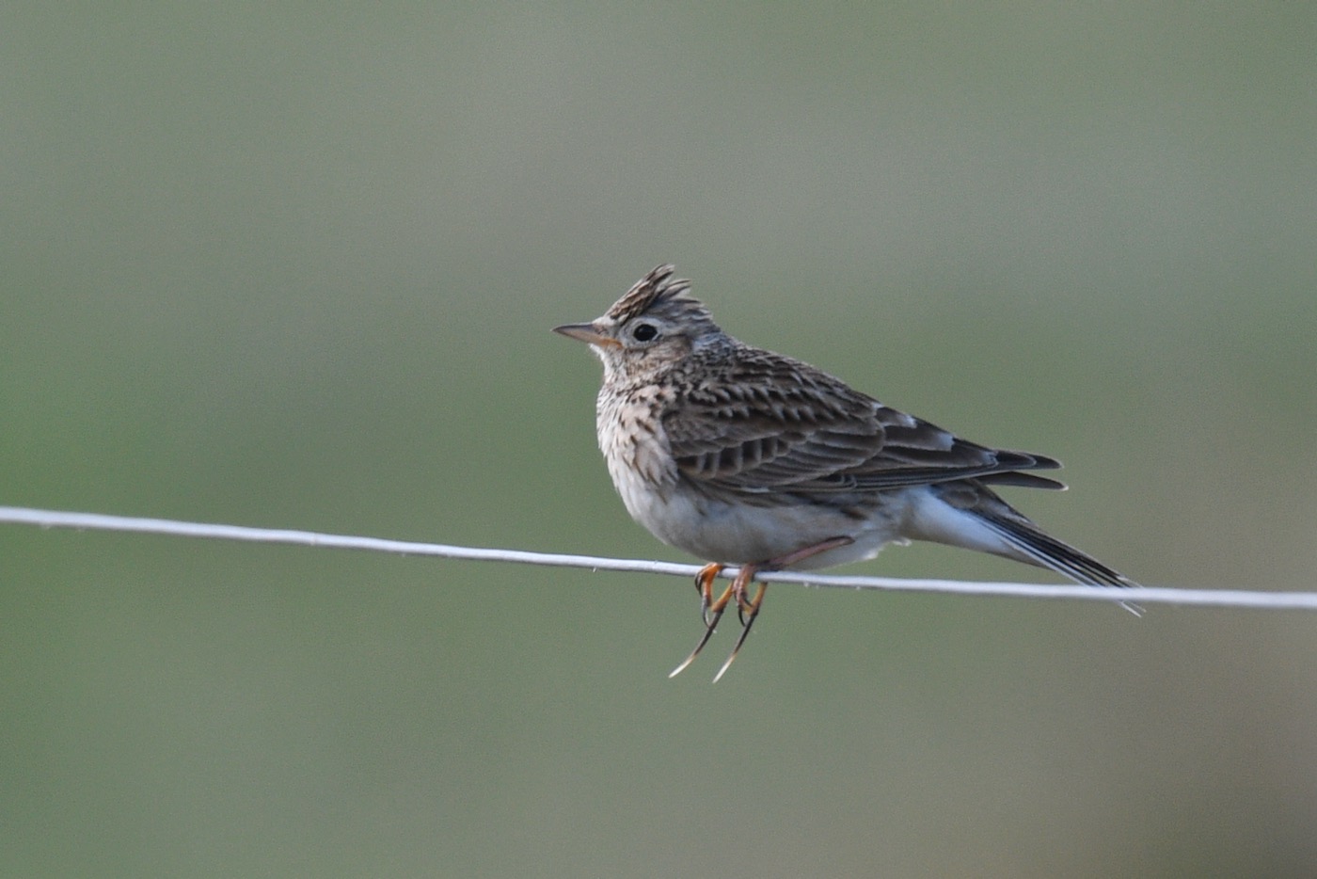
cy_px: 440
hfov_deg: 2.7
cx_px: 658
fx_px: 27441
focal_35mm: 750
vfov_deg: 1.8
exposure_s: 1/500
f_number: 6.3
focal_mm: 500
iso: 400
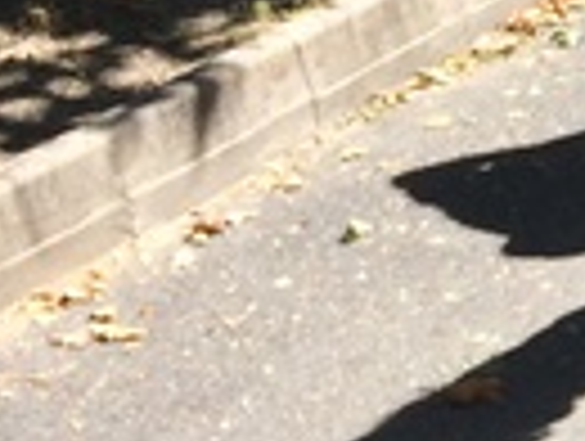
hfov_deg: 9.3
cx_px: 1606
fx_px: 3014
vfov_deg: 8.4
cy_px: 297
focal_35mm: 178
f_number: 2.2
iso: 32
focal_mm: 4.15
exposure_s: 1/855
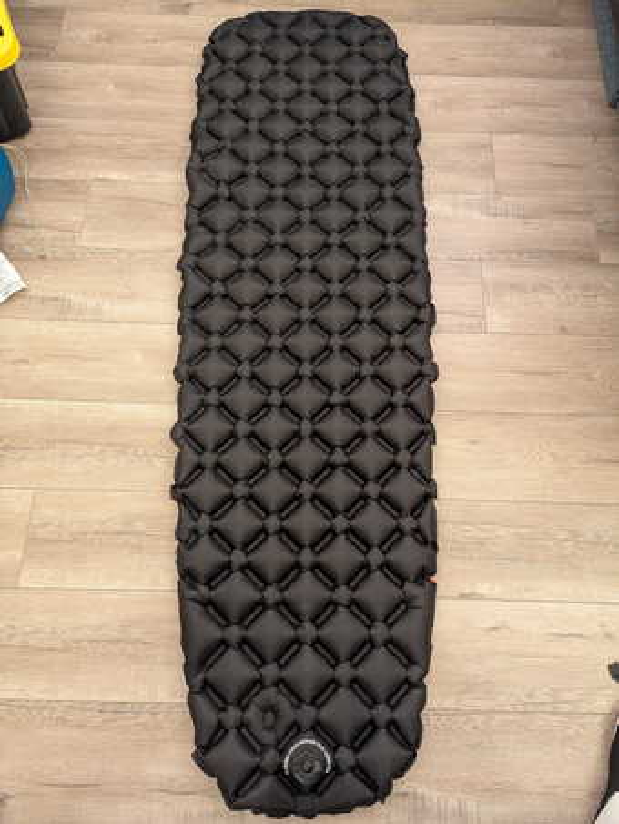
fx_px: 571
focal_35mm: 24
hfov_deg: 56.9
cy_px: 412
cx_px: 310
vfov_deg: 71.5
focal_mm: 6.81
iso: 747
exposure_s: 1/23.8
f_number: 1.85
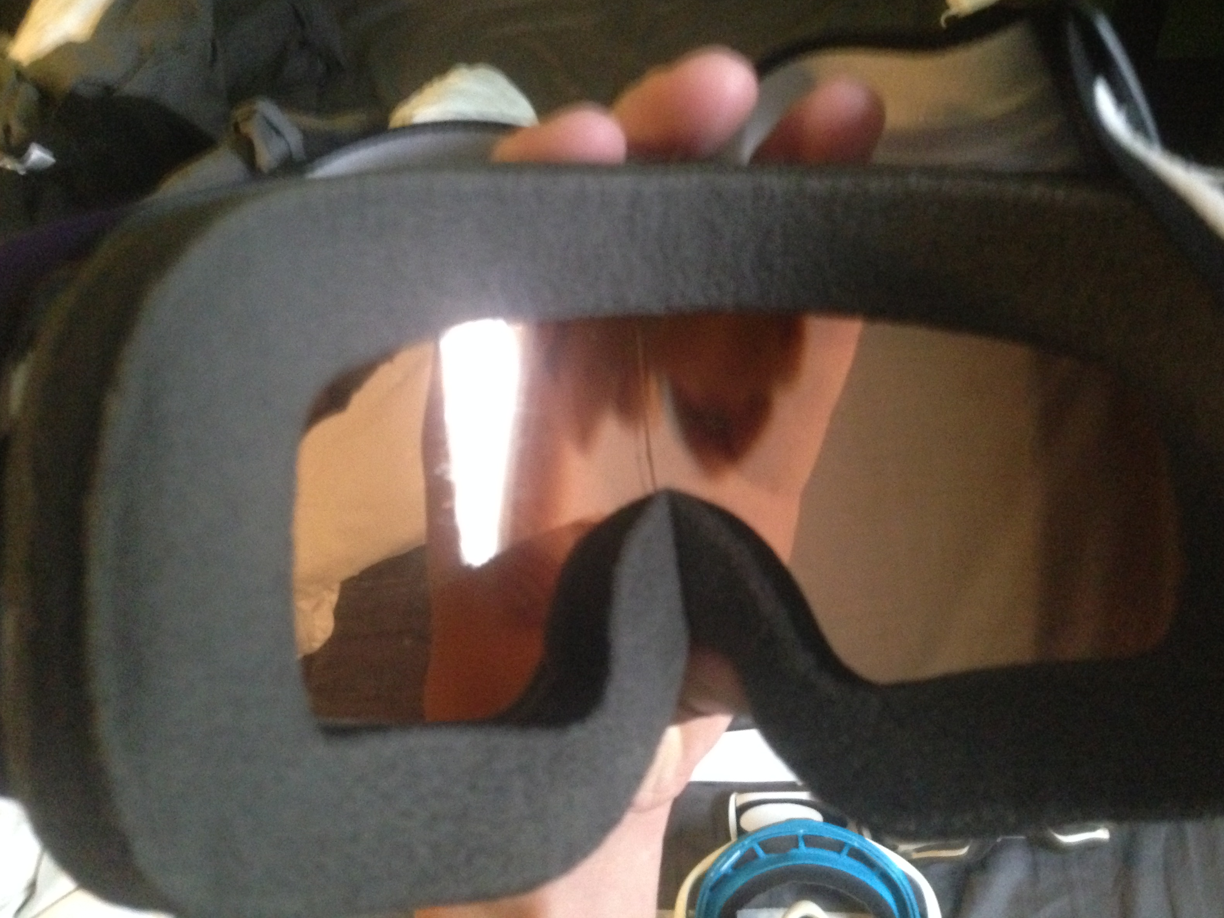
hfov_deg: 54.0
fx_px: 1202
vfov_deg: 41.8
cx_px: 612
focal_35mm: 34
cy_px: 447
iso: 640
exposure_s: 1/15
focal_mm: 4.12
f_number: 2.4
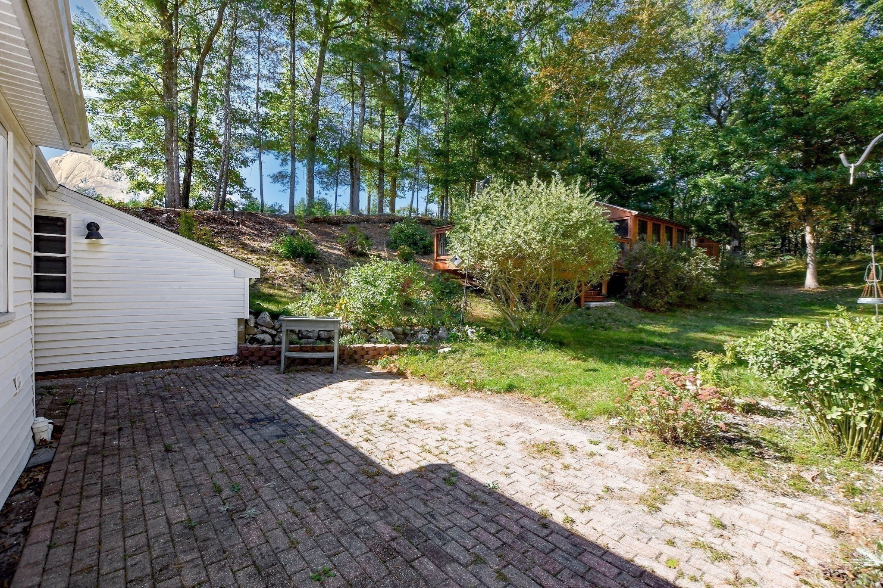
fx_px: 368
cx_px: 442
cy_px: 294
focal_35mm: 15
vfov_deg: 77.3
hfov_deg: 100.4
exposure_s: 1/400
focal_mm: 10
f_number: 8
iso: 800
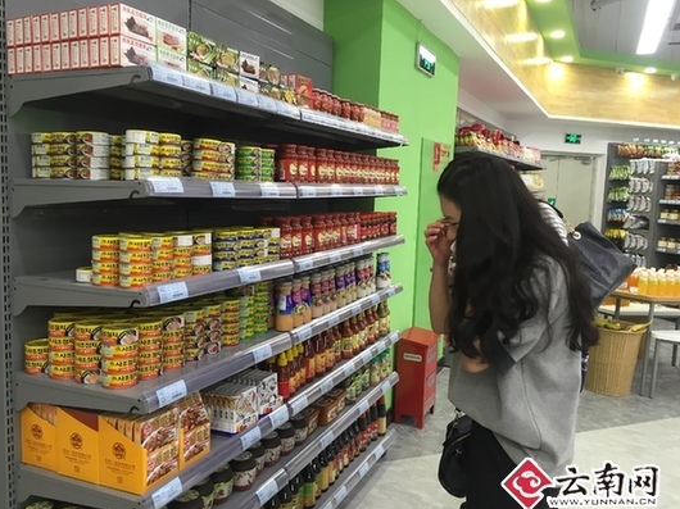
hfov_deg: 60.0
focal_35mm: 30
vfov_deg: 46.8
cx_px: 335
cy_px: 262
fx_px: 589
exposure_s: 1/33
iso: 80
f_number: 2.2
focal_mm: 4.15
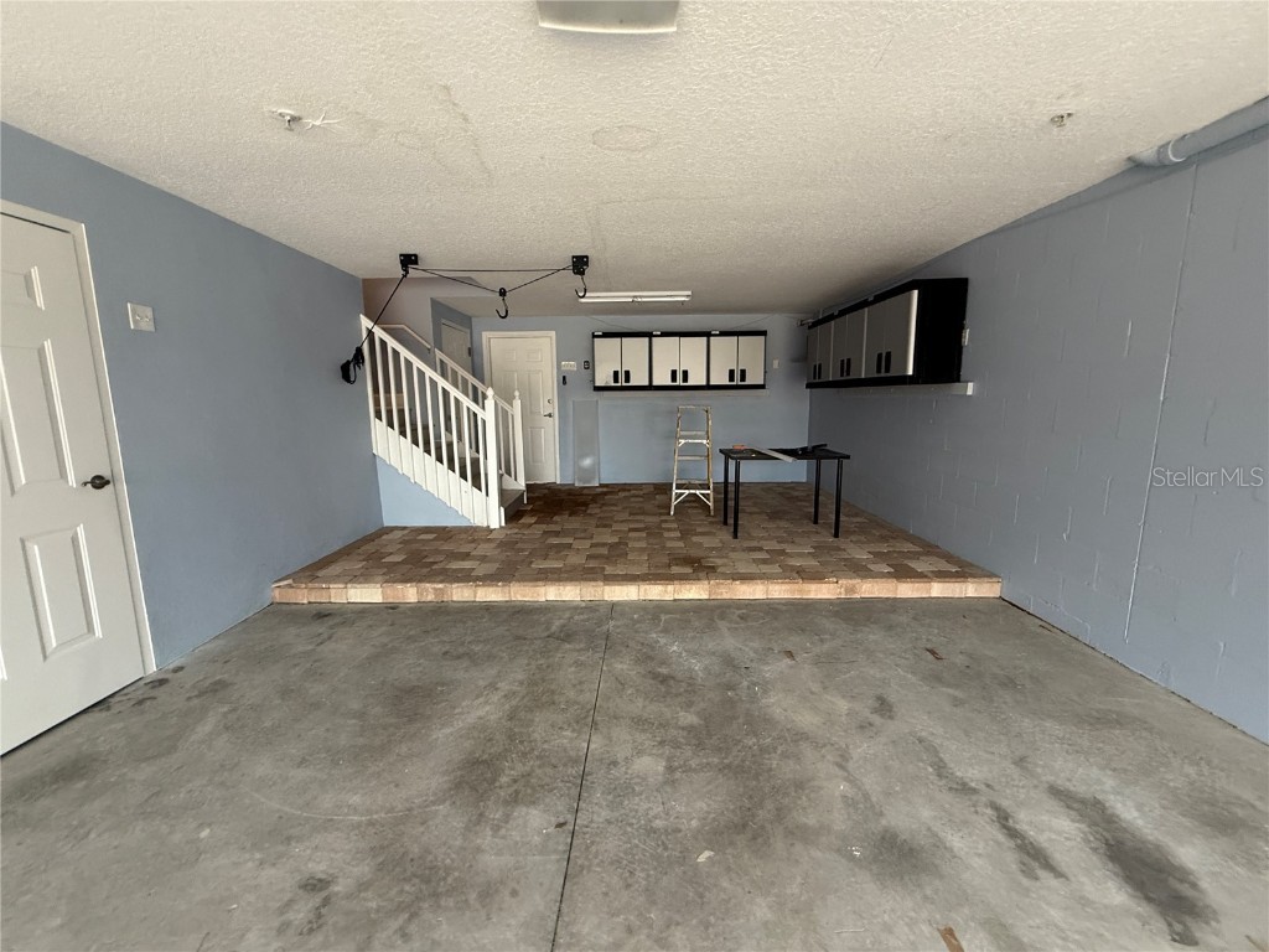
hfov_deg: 102.1
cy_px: 476
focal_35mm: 14
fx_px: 513
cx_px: 634
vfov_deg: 85.7
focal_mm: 2.22
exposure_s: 1/99
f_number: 2.2
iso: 250
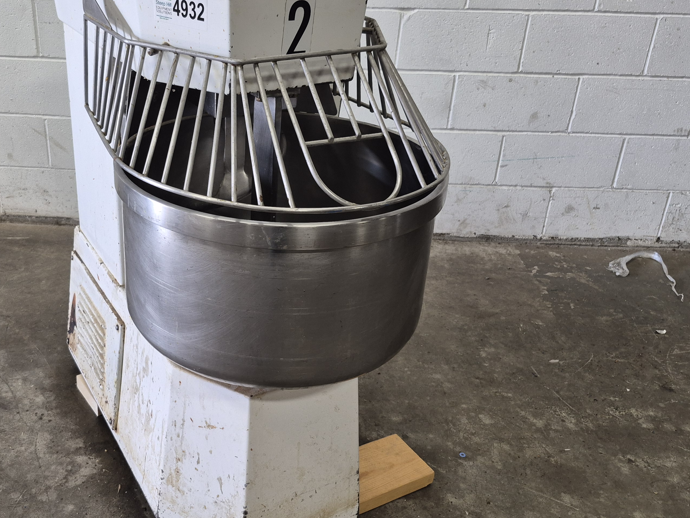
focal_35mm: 36
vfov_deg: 39.6
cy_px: 227
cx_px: 230
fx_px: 718
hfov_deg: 50.4
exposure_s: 1/120
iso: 160
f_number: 1.8
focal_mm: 5.4
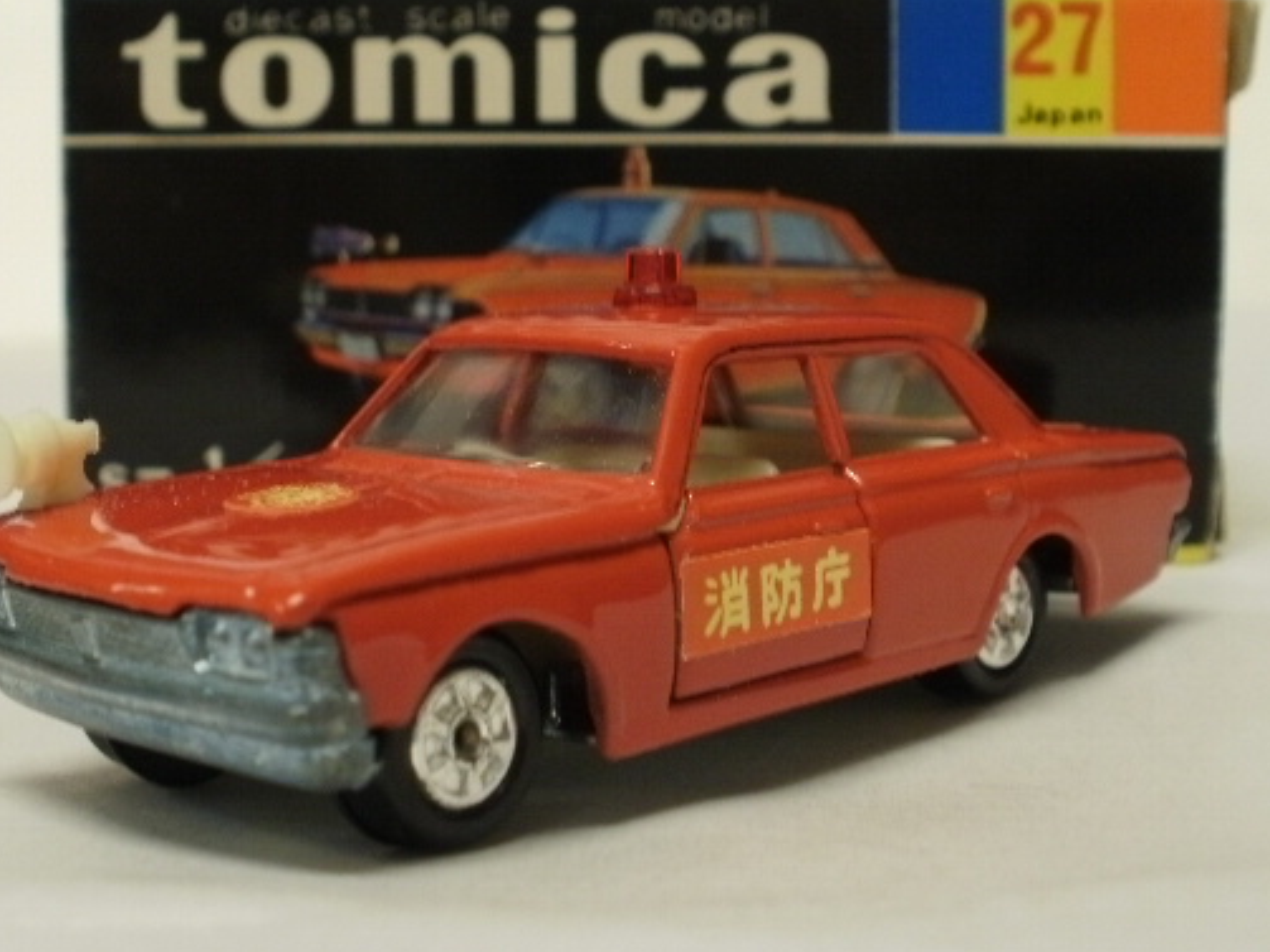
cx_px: 601
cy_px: 419
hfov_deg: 34.3
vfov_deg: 26.1
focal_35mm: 56
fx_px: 2054
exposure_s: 1/8
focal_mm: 7.7
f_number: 4
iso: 125
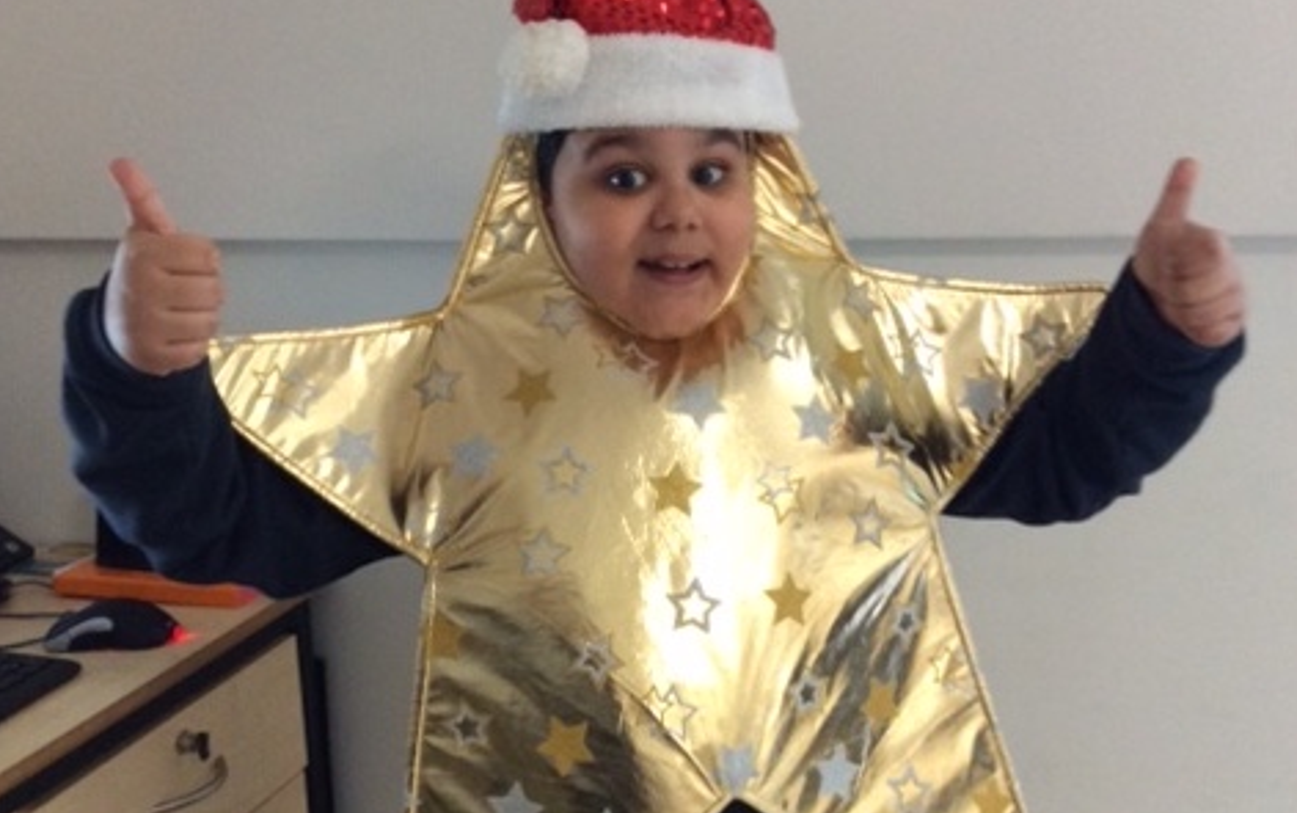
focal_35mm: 46
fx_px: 1627
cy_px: 424
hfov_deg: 43.5
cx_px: 647
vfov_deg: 28.0
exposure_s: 1/25
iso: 160
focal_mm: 3.3
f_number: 2.4
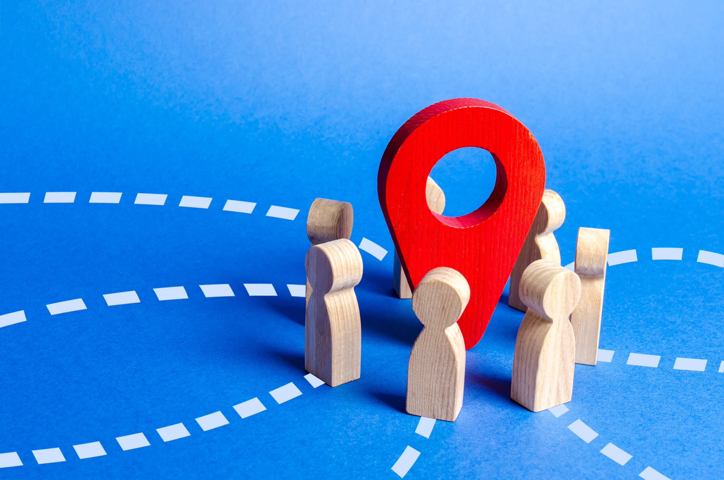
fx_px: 1204
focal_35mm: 60
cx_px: 362
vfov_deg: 22.5
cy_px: 240
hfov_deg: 33.5
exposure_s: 1/125
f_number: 9
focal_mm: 40
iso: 250
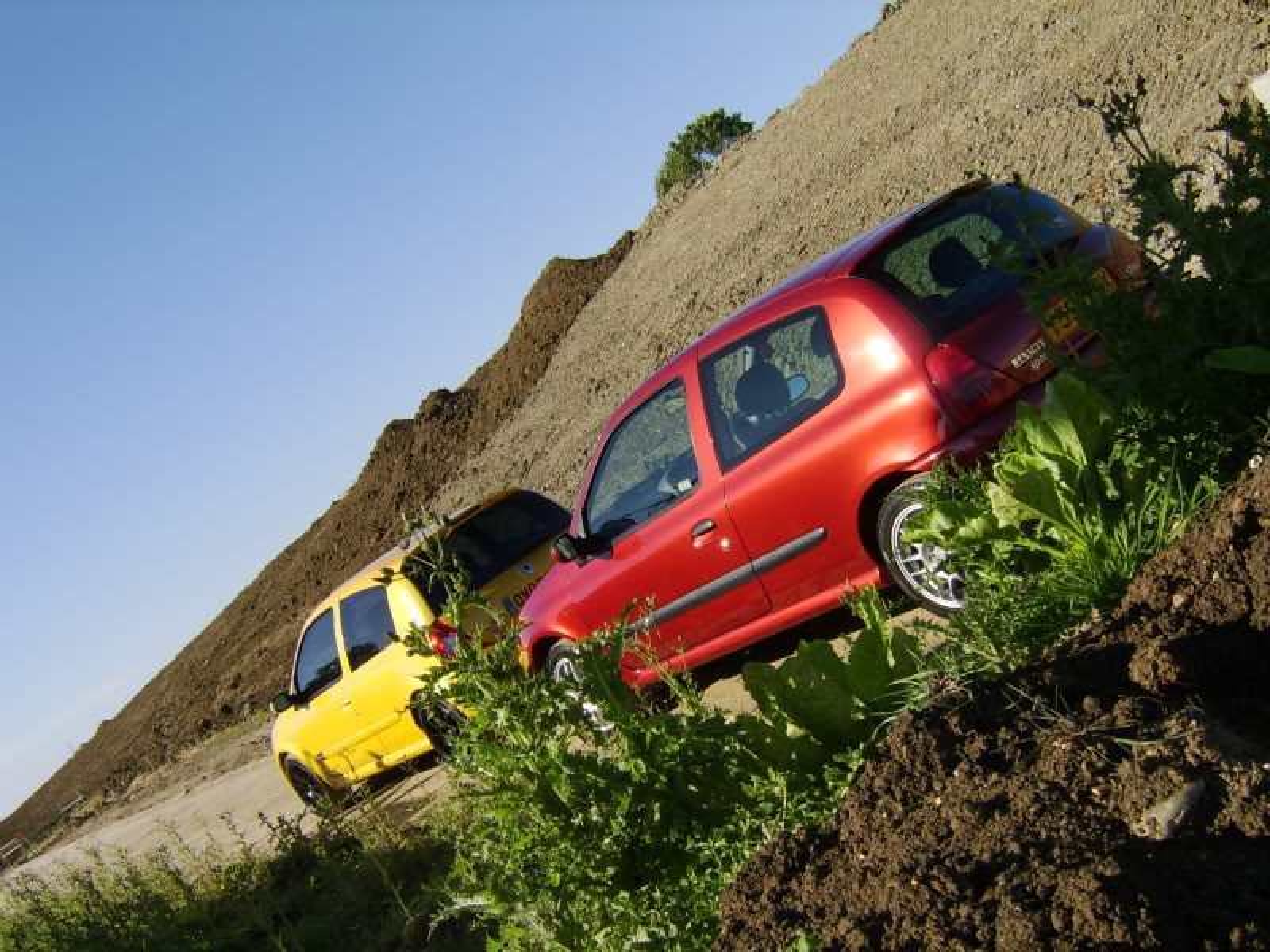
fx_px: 1137
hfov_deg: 58.4
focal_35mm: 31
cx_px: 635
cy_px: 476
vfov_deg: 45.4
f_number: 6.7
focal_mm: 8.13
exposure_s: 1/250
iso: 71
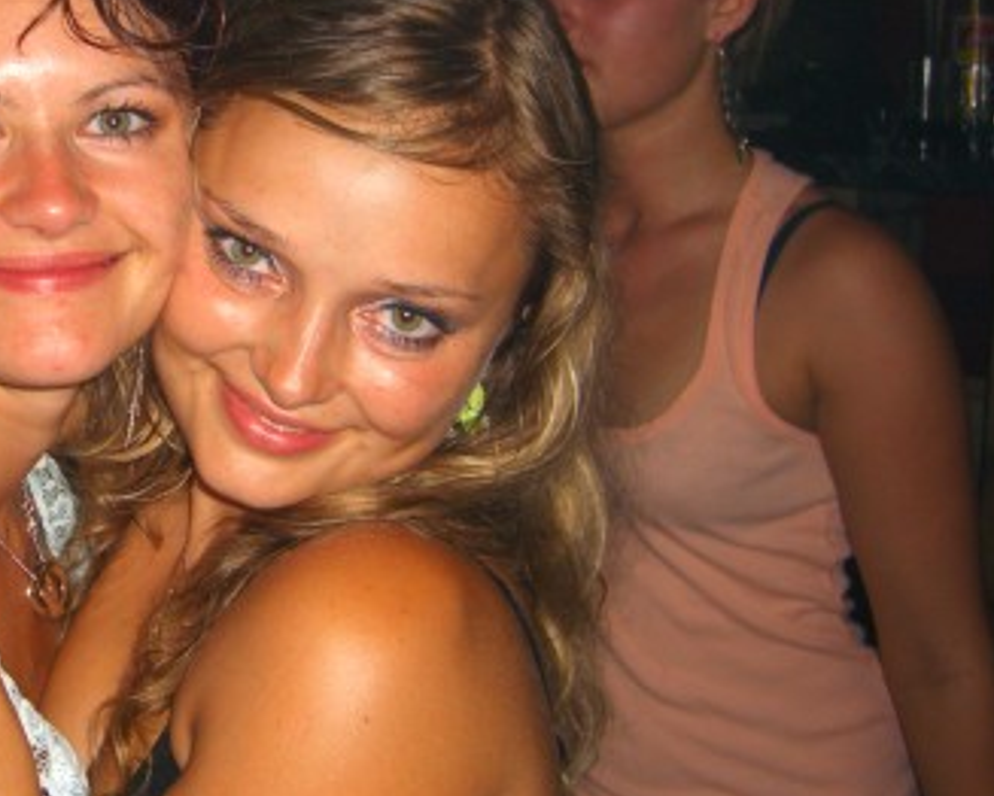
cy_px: 325
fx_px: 2002
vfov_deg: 22.5
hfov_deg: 26.9
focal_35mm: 68
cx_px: 91
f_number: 2.8
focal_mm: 7.9
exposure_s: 1/60
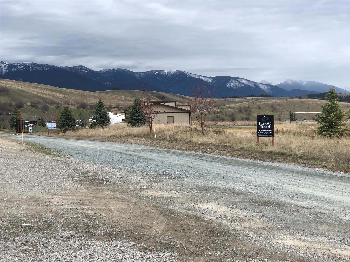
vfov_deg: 25.7
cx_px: 175
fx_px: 576
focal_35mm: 57
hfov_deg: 33.8
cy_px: 131
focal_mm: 6.6
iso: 20
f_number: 2.8
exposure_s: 1/316
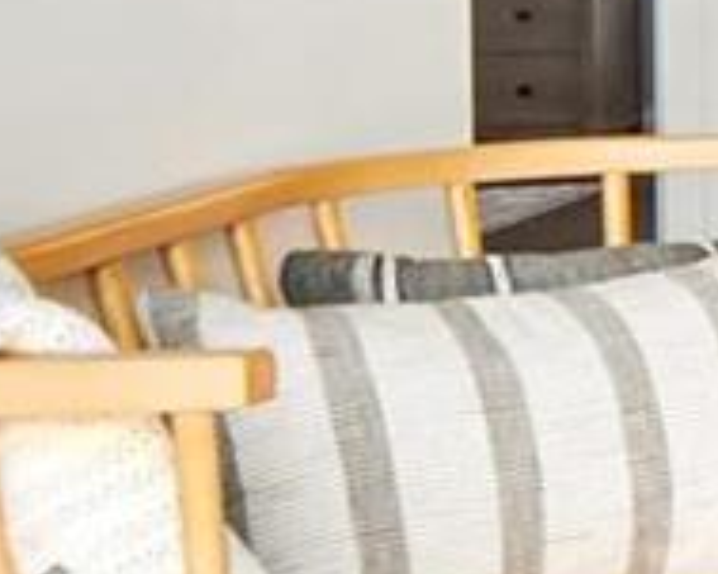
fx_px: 2697
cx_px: 2674
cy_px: -160
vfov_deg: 11.8
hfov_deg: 8.8
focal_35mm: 127
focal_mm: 8
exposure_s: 1/10
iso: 400
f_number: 6.3
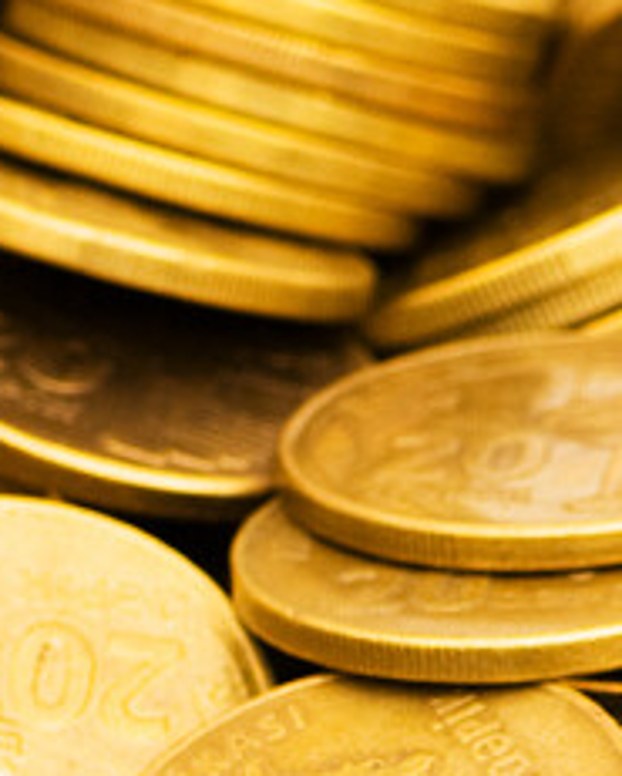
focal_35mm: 818
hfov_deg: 1.9
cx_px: 380
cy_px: 1139
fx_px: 18801
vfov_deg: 2.4
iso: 200
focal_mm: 105
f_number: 8
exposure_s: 1/125
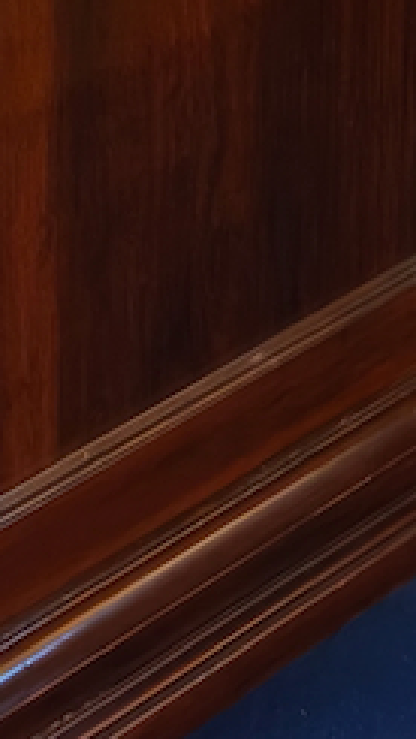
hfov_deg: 9.3
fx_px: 2566
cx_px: 214
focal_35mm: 131
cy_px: -896
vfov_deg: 13.3
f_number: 1.7
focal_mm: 5.35
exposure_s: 1/25
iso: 3200
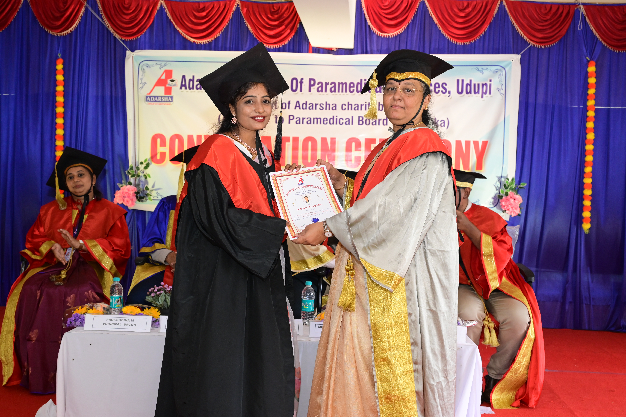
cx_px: 313
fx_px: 747
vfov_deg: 31.1
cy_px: 208
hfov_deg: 45.5
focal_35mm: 43
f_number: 5.6
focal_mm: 43
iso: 2500
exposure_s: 1/125
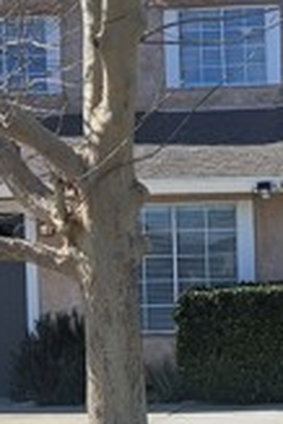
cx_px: 358
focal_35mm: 94
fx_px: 1106
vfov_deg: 21.6
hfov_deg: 14.1
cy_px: 278
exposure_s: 1/1983
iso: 25
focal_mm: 5.4
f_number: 1.8
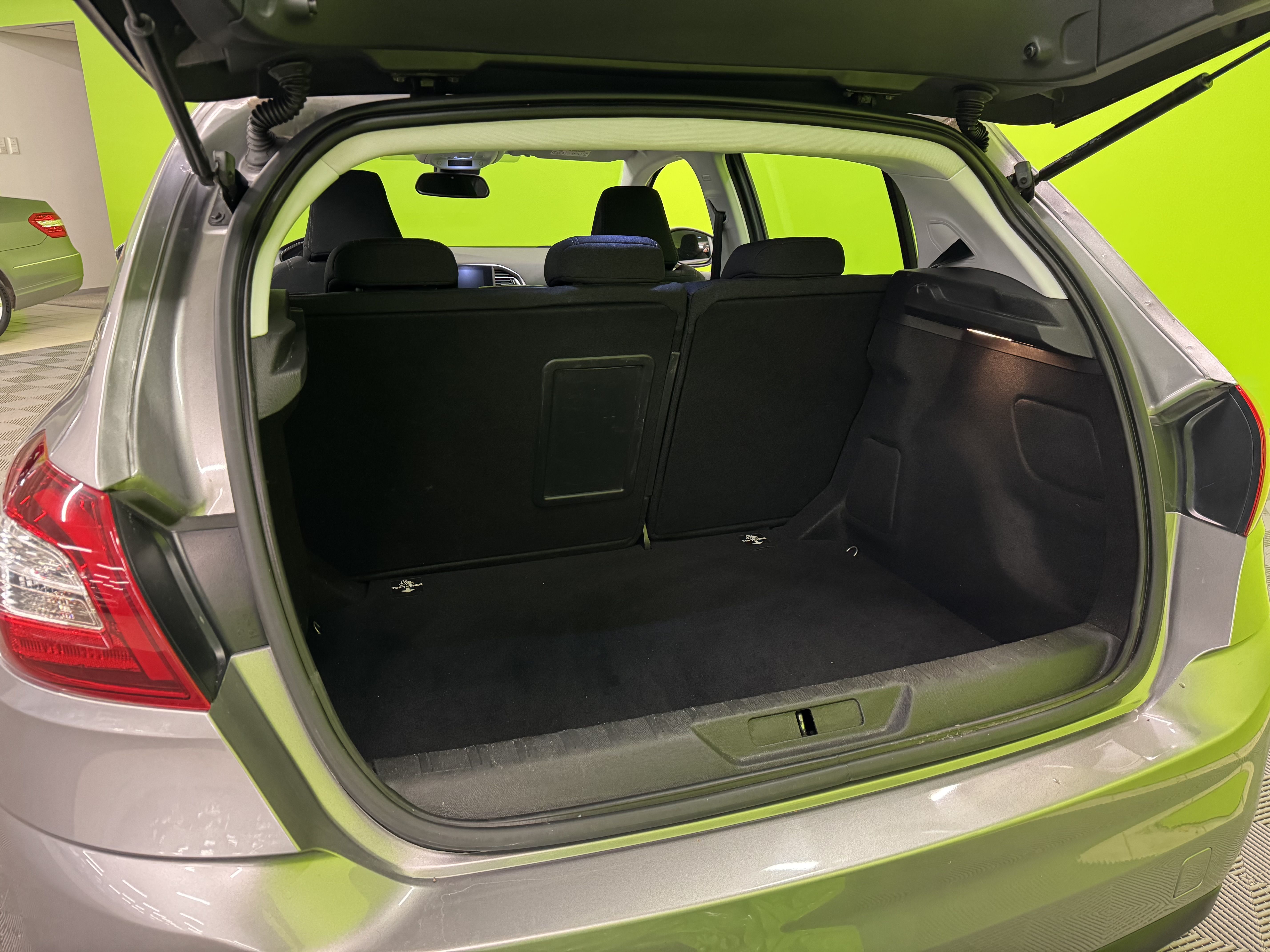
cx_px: 635
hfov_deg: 71.6
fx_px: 881
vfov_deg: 56.8
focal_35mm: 24
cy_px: 476
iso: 800
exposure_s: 1/50
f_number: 1.78
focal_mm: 6.76
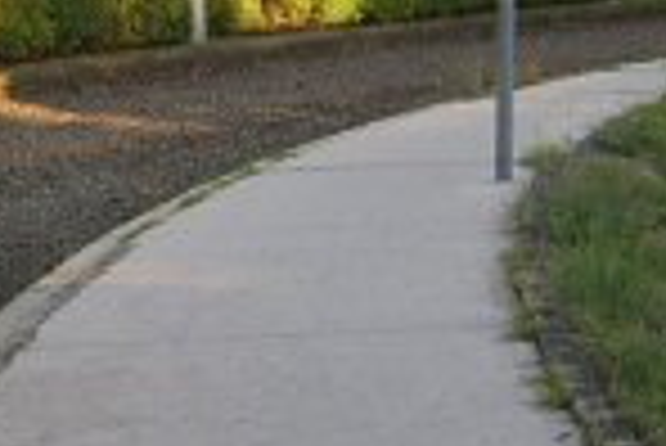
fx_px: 3167
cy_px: 176
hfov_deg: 12.0
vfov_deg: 8.0
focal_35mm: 171
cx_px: 189
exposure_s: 1/100
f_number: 4.5
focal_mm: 7.8
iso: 50
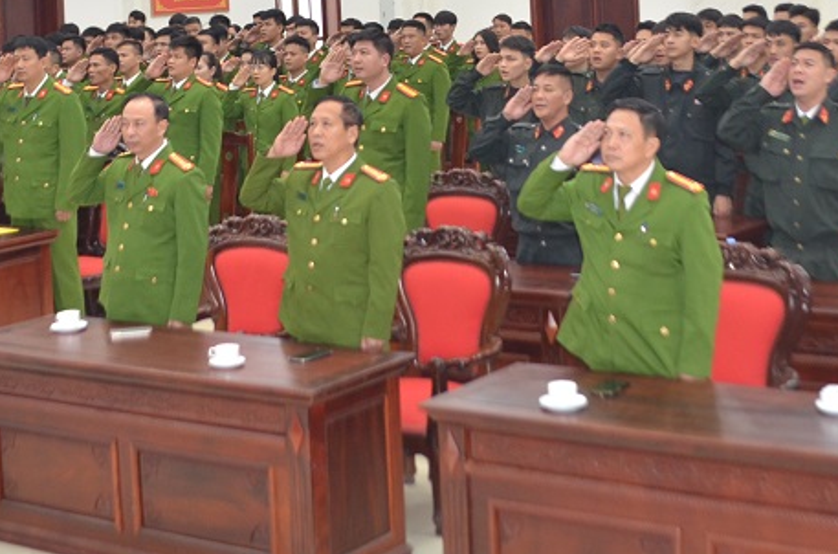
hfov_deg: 27.4
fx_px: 1718
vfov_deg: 17.9
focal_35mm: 74
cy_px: 22
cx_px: 422
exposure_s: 1/80
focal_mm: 22
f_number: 4.5
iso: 640
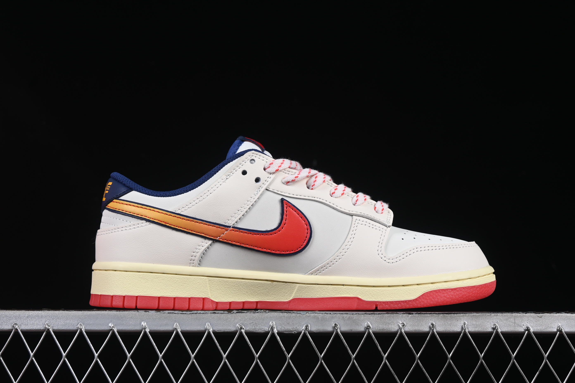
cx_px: 288
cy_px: 192
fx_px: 1198
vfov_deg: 18.2
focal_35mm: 75
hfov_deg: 27.0
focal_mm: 50
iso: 160
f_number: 8
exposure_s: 1/80
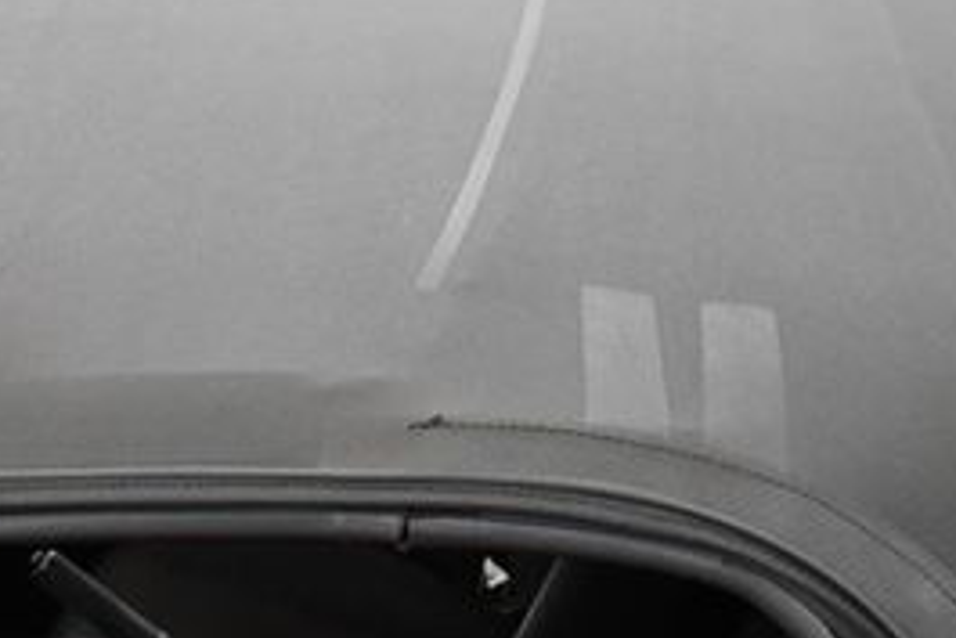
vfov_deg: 15.7
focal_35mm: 87
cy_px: 231
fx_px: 2311
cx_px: 346
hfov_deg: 23.3
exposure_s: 1/125
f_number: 3.5
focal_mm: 18
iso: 2200
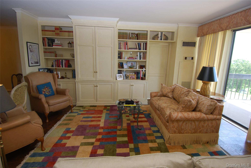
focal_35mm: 18
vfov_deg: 67.5
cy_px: 84
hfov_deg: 89.9
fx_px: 126
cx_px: 126
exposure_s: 1/60
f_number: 4
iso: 200
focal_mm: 12
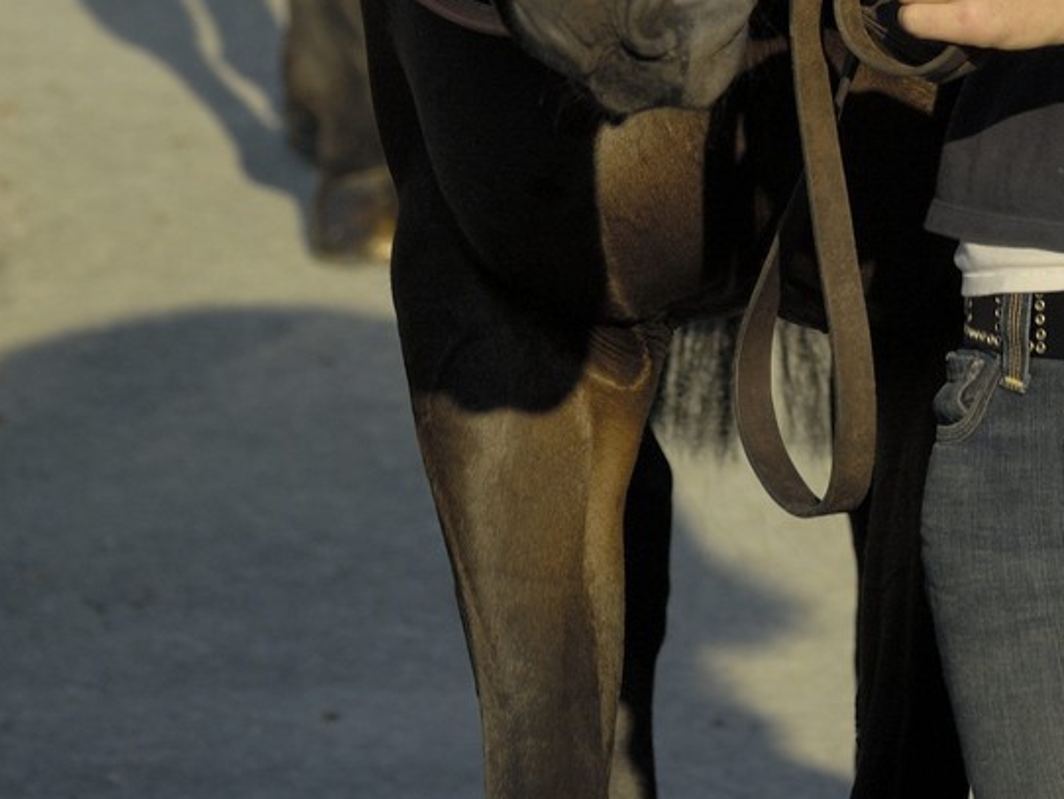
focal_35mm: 510
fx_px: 15683
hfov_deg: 3.9
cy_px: -697
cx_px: 1033
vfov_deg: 2.9
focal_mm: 120
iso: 100
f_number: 5.6
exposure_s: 1/640
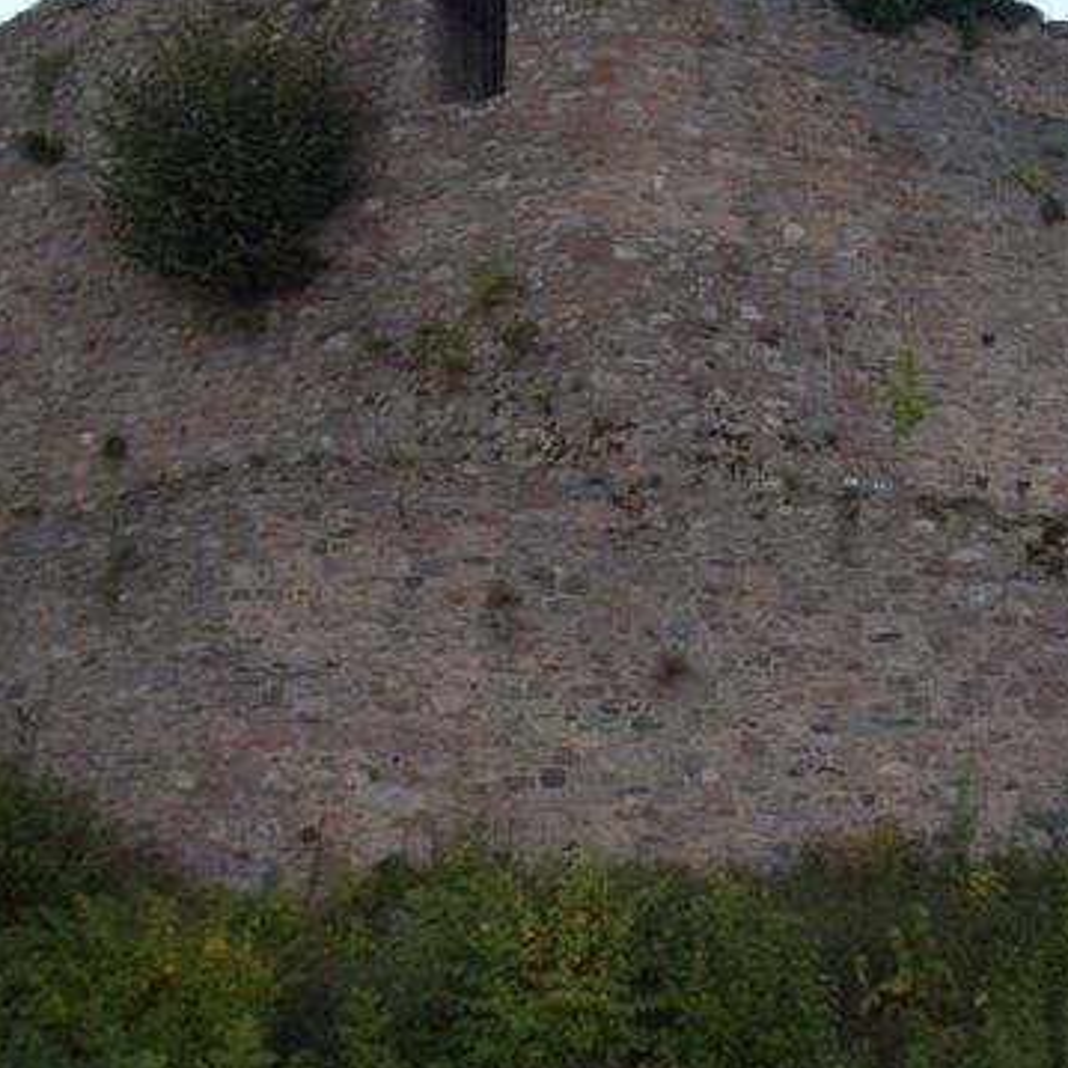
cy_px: 452
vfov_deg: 25.0
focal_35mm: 69
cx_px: 753
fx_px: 2409
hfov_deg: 24.8
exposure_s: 1/60
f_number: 2.6
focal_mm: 5.8
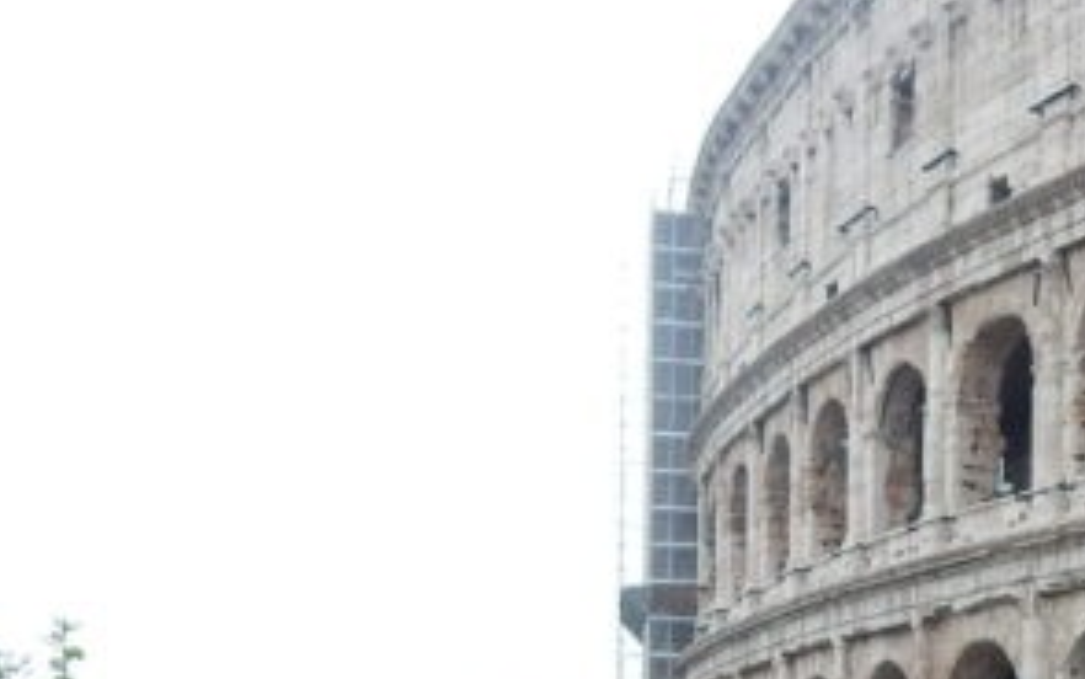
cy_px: 956
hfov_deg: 32.2
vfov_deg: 19.2
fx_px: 1804
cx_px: 934
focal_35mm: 61
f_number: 3
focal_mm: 4
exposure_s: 1/800
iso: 125
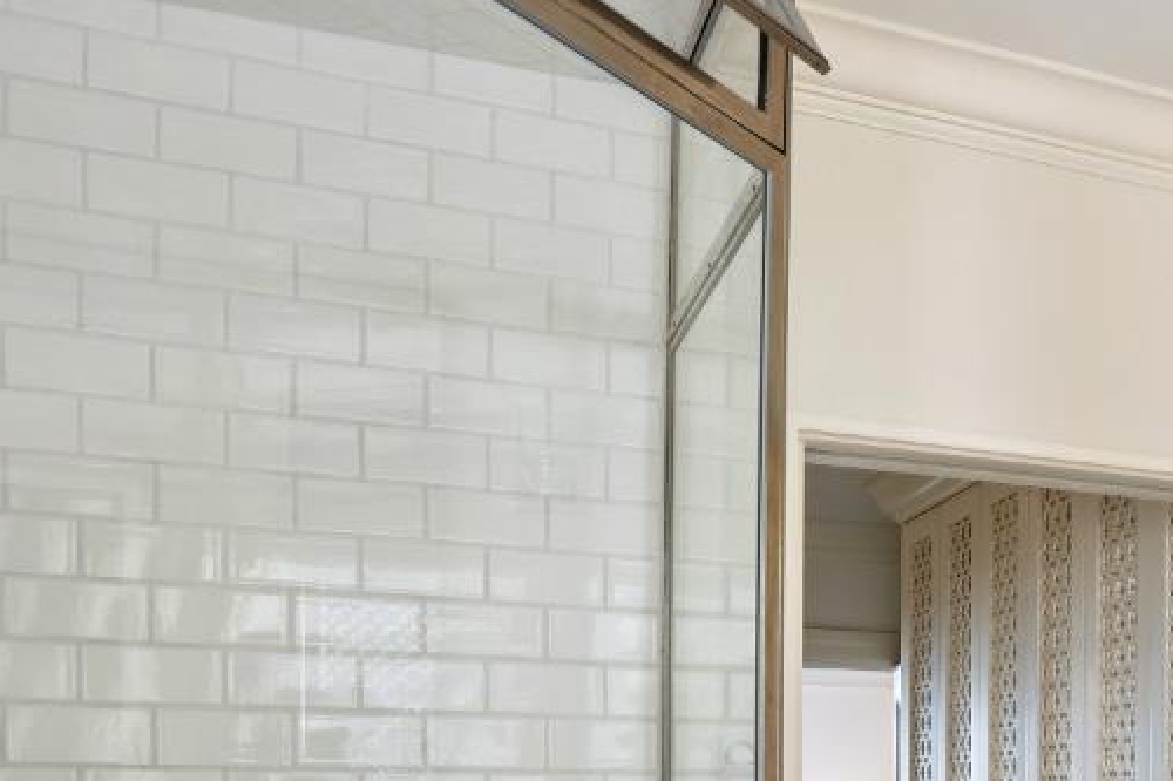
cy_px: 811
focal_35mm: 48
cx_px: 1398
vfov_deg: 26.3
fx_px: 1563
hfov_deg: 33.6
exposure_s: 1/40
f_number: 8
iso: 800
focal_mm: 16
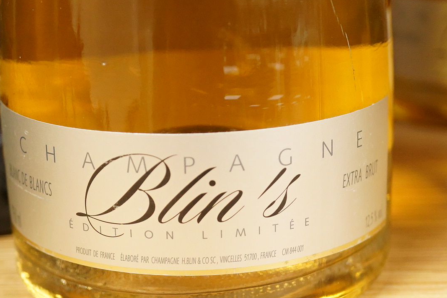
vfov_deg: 16.4
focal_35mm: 83
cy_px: 192
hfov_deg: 24.5
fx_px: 1030
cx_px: 209
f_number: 3.5
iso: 2500
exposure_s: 1/200
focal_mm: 30
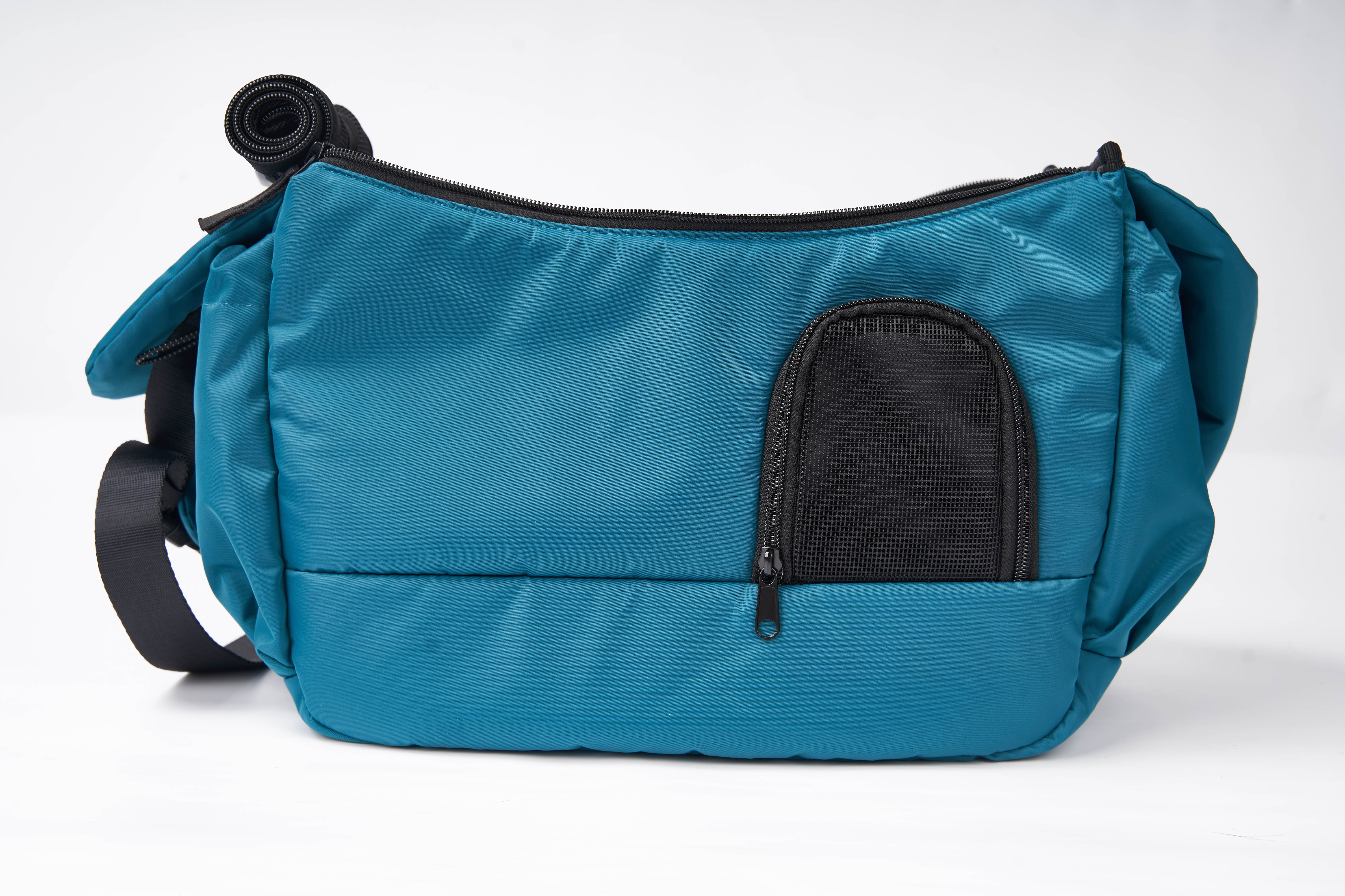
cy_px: 448
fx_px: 1868
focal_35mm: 50
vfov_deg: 27.0
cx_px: 672
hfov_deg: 39.6
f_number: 8
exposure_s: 1/200
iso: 100
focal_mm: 50
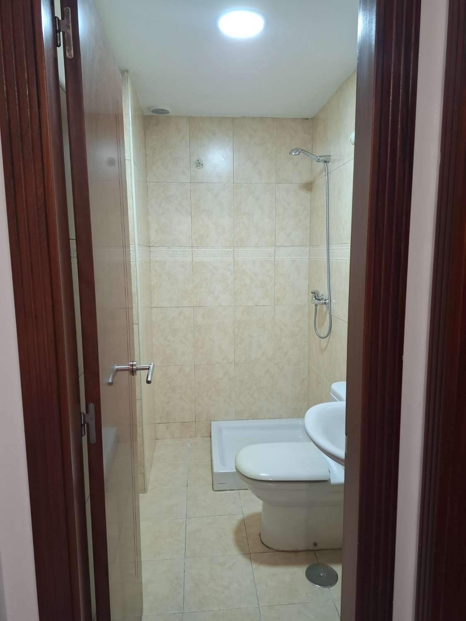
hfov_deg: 58.9
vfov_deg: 73.9
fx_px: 413
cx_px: 233
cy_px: 310
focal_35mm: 23
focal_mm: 5.54
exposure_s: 1/100
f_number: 1.8
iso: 320
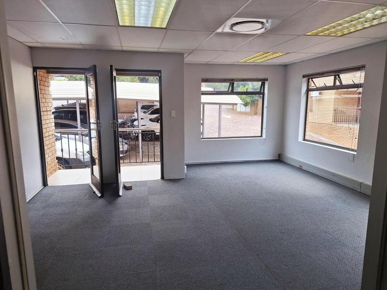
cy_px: 145
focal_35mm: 23
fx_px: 257
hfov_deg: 73.9
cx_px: 194
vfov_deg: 58.9
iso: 40
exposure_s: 1/382
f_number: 1.8
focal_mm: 5.54
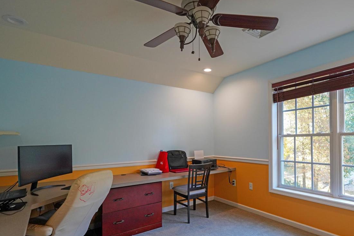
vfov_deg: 59.1
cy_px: 140
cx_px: 211
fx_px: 206
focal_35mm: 21
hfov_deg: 80.3
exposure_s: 1/160
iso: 1600
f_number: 3.5
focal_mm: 16
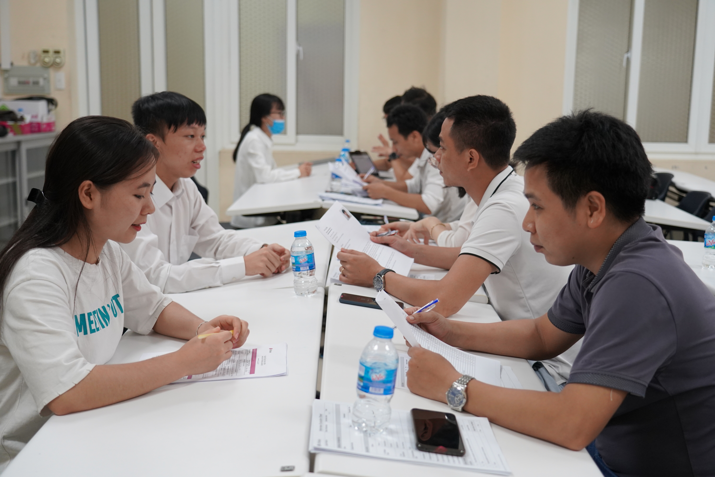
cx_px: 358
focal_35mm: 43
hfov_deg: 45.4
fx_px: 854
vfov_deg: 31.2
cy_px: 238
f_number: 4
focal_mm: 43
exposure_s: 1/160
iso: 2000
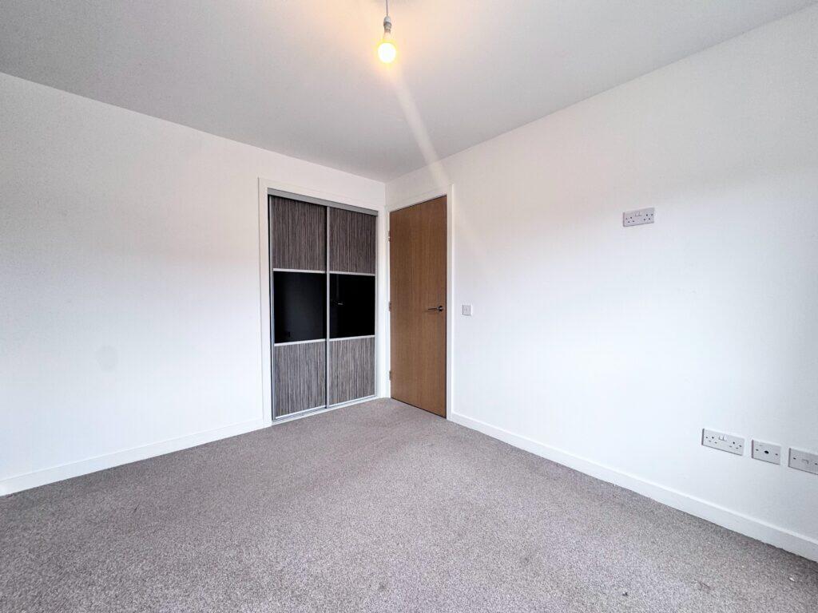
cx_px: 409
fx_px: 331
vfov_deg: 85.7
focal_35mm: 14
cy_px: 306
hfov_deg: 102.1
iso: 100
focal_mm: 2.22
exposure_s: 1/99
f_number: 2.2
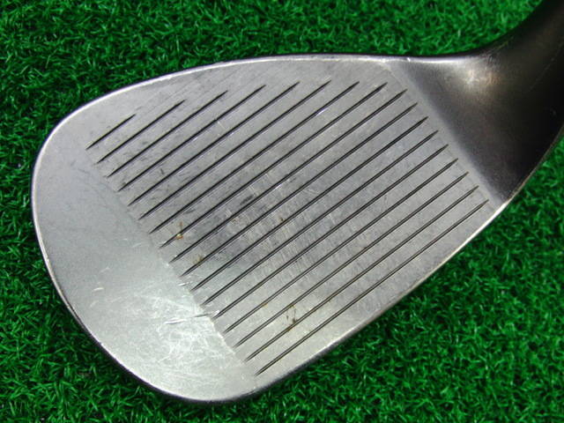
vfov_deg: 38.7
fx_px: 603
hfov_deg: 50.1
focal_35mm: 37
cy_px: 212
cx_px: 282
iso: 400
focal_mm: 6.42
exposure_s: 1/40
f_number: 3.6
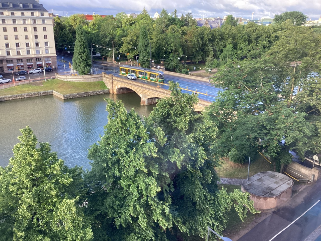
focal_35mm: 31
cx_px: 160
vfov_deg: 45.4
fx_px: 287
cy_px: 120
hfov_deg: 58.4
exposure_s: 1/120
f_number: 2.4
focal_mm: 3.3
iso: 64
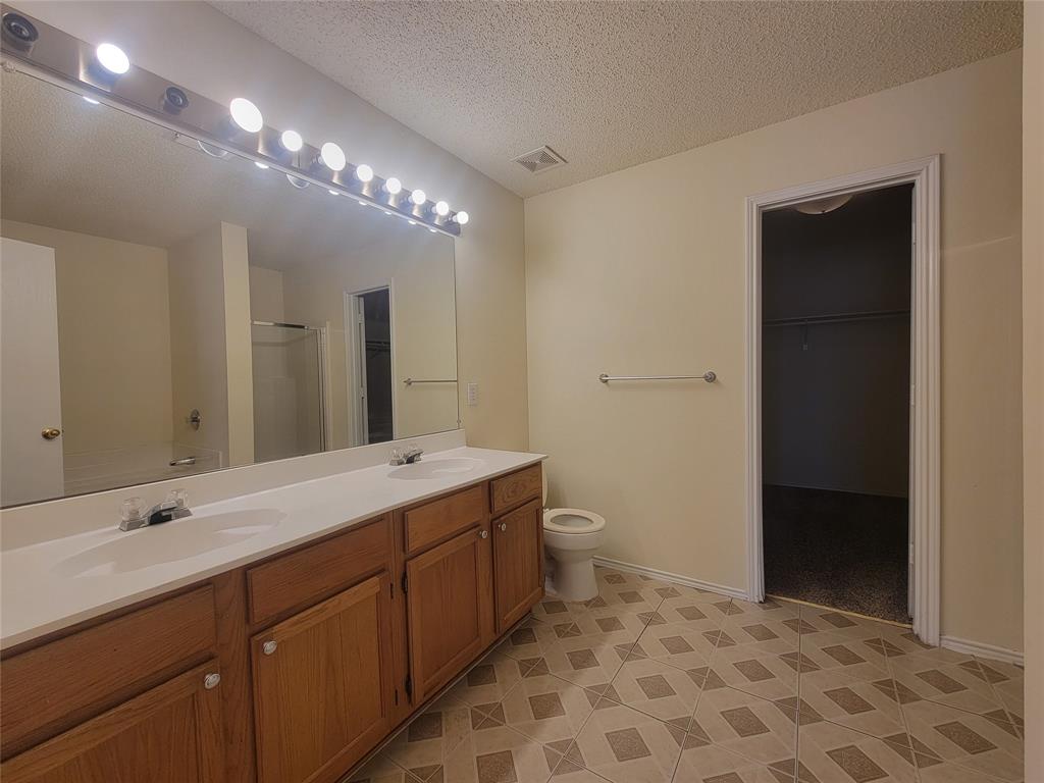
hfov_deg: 106.2
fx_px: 392
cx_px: 522
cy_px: 392
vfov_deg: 89.9
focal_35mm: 13
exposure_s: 1/120
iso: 80
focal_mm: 2.2
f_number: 2.2
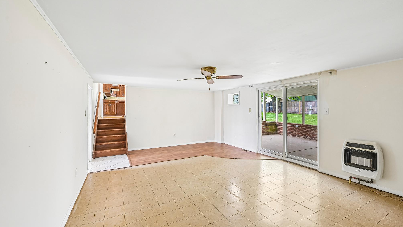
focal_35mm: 15
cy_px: 109
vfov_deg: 70.5
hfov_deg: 103.0
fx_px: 160
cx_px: 199
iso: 400
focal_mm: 14
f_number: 8
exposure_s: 1/6
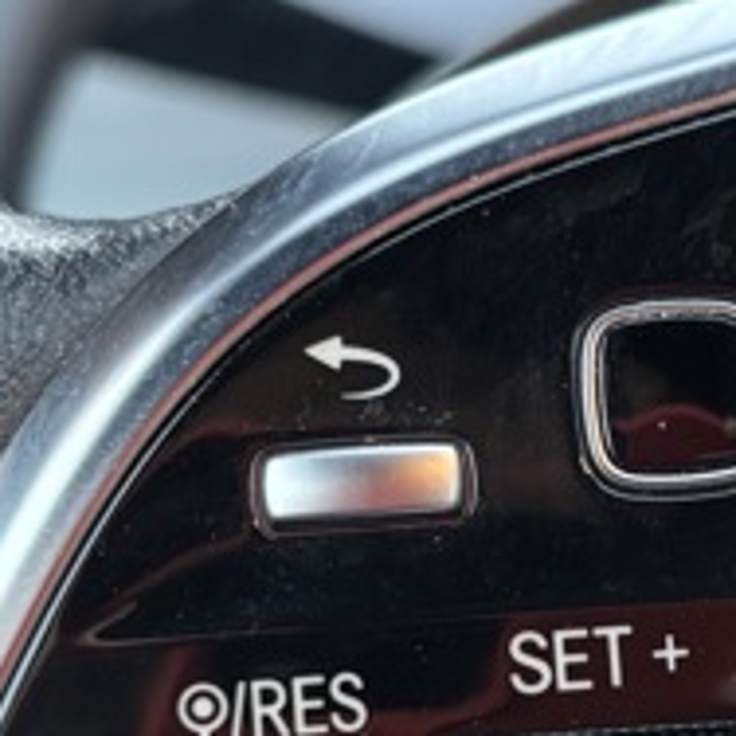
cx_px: 552
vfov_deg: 17.7
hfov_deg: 17.6
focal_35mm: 98
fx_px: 2357
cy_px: 446
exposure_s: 1/55
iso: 500
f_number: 1.6
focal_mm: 5.96
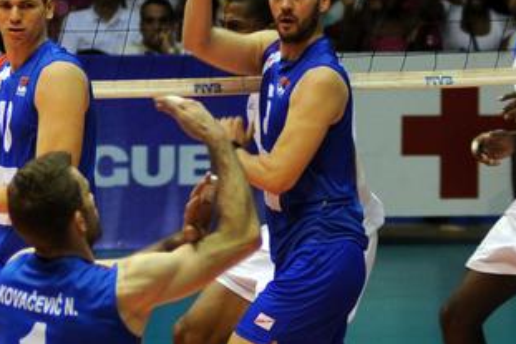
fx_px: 4354
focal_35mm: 304
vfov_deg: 4.5
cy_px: 124
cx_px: 257
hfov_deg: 6.8
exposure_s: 1/400
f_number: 2.8
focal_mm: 105
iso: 400
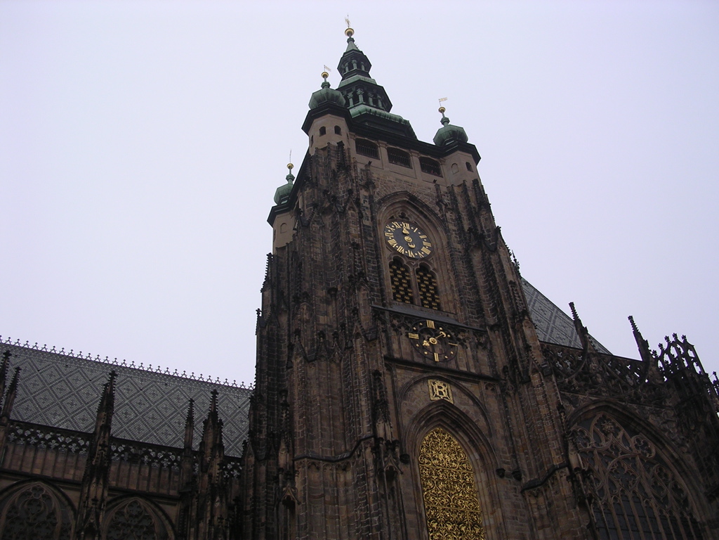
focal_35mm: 38
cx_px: 360
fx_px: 789
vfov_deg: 37.7
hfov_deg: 49.0
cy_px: 270
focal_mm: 5.8
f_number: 2.8
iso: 100
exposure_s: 1/420
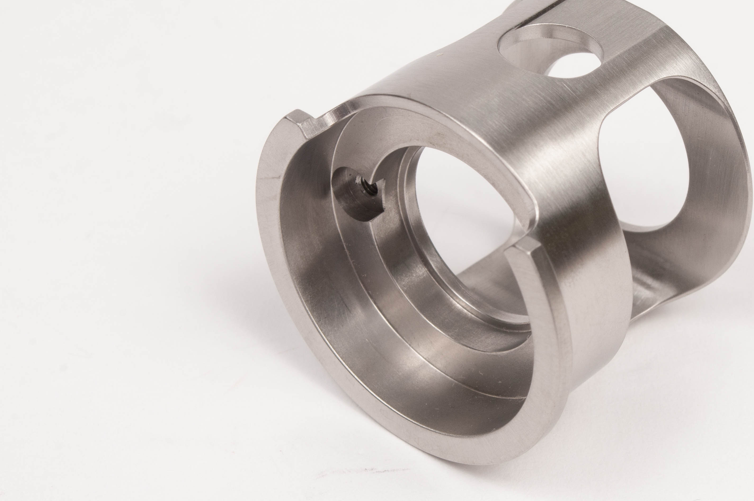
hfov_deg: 18.0
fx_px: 2364
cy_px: 196
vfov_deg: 12.1
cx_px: 534
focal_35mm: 113
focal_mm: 50
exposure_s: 1/60
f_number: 16
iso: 200
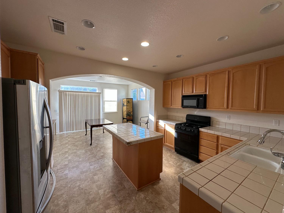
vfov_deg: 85.7
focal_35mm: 14
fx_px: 115
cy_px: 106
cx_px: 142
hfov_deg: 102.1
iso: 80
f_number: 2.2
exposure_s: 1/120
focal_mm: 2.22
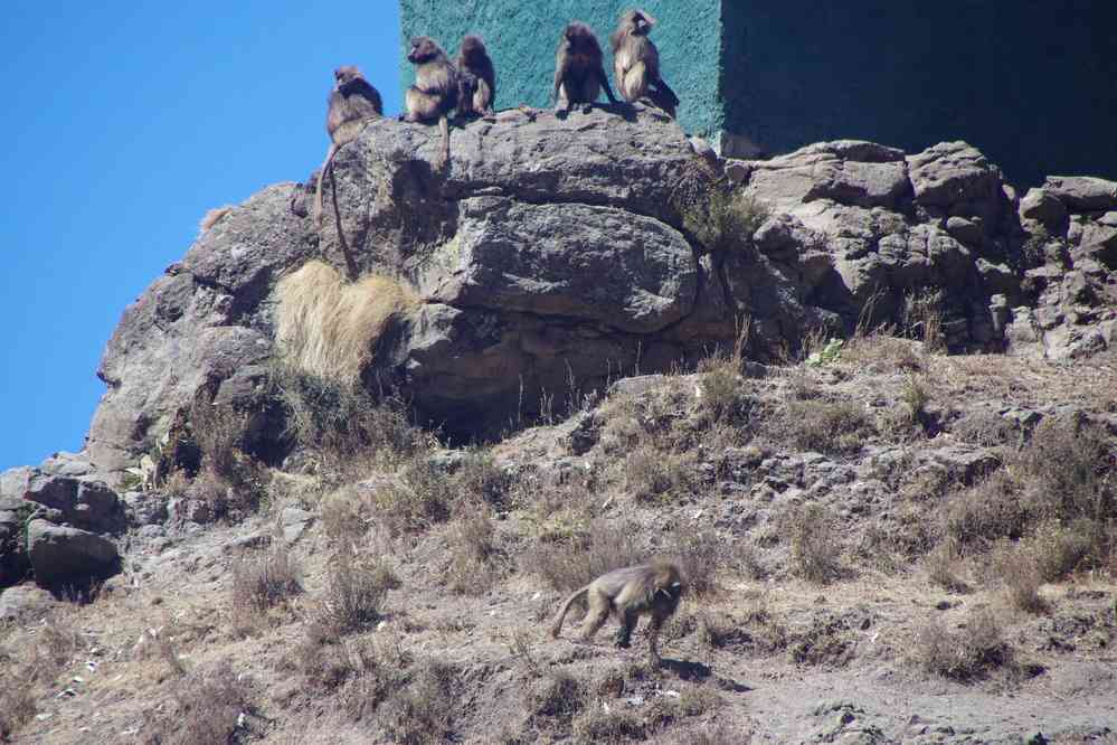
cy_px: 372
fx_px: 11635
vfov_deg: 3.7
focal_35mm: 375
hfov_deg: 5.5
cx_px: 558
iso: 800
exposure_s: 1/320
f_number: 10
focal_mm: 250
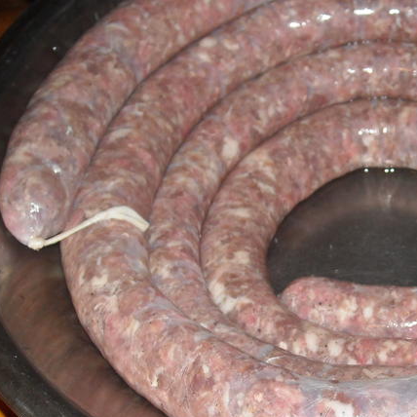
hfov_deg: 25.8
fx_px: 886
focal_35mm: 65
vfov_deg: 26.5
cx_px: 356
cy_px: 235
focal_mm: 5.7
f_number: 2.8
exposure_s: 1/60
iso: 200
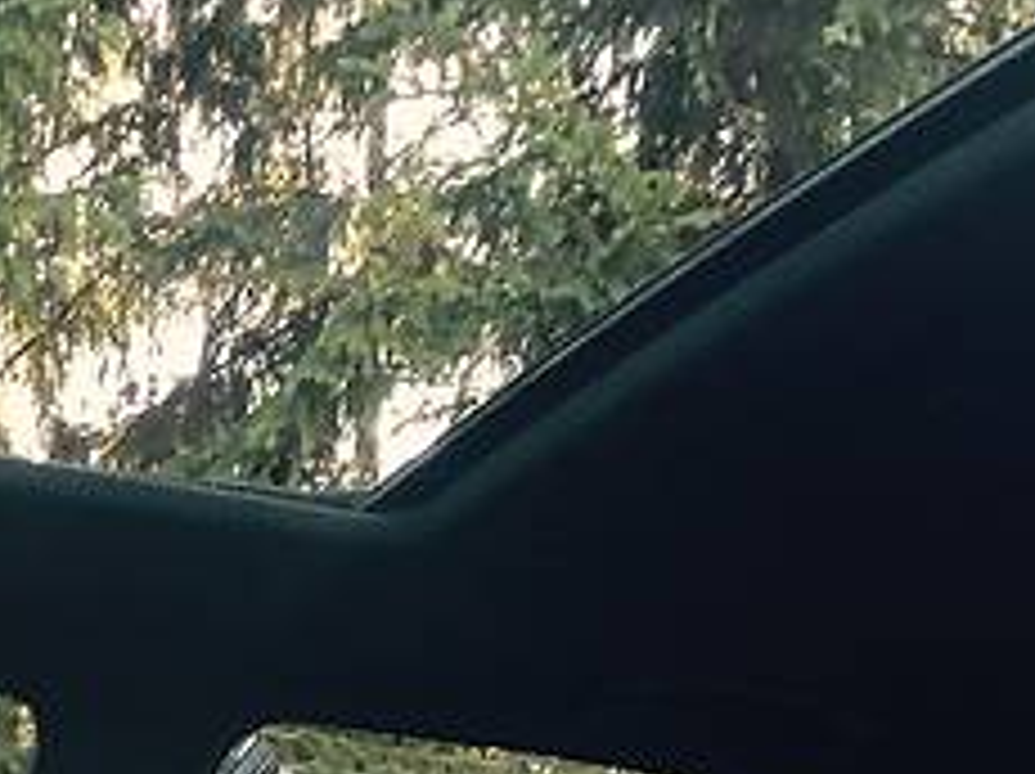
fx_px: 3017
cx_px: -45
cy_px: 1161
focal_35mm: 101
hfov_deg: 18.8
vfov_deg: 13.7
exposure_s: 1/100
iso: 50
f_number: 2.2
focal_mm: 4.2
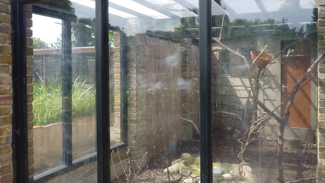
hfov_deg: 55.0
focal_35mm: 36
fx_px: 310
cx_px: 191
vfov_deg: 32.7
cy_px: 75
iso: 80
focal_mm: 4.1
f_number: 4
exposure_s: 1/160
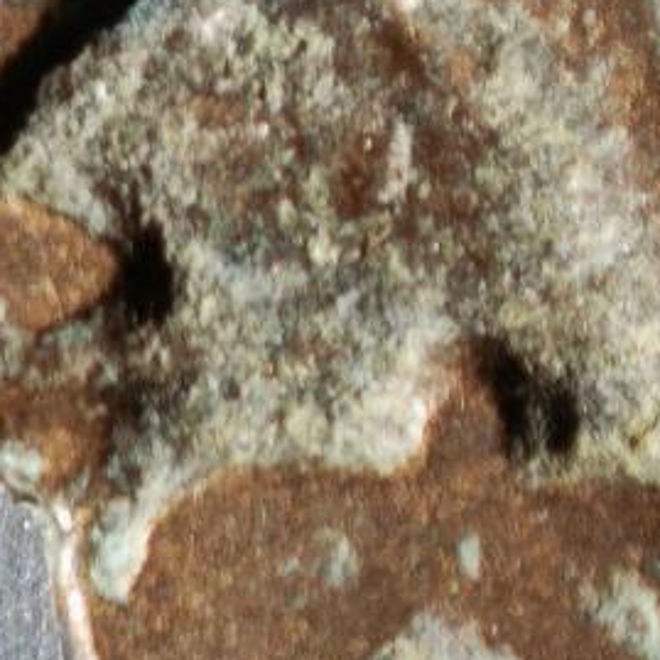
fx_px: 11217
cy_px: 488
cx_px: -297
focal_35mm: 520
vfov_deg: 3.4
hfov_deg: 3.4
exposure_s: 1/100
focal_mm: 9
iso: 160
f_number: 2
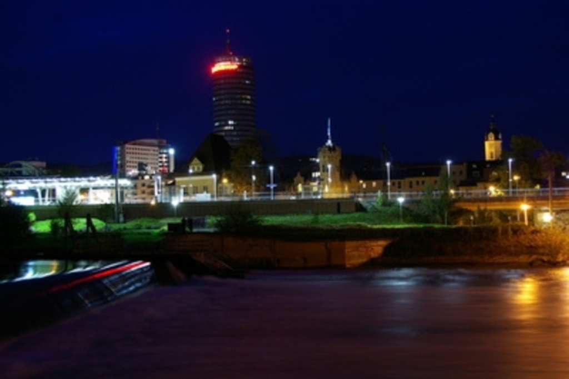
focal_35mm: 48
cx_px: 284
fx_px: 758
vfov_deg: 28.0
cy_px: 190
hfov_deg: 41.1
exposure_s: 10
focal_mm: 32
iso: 200
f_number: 8
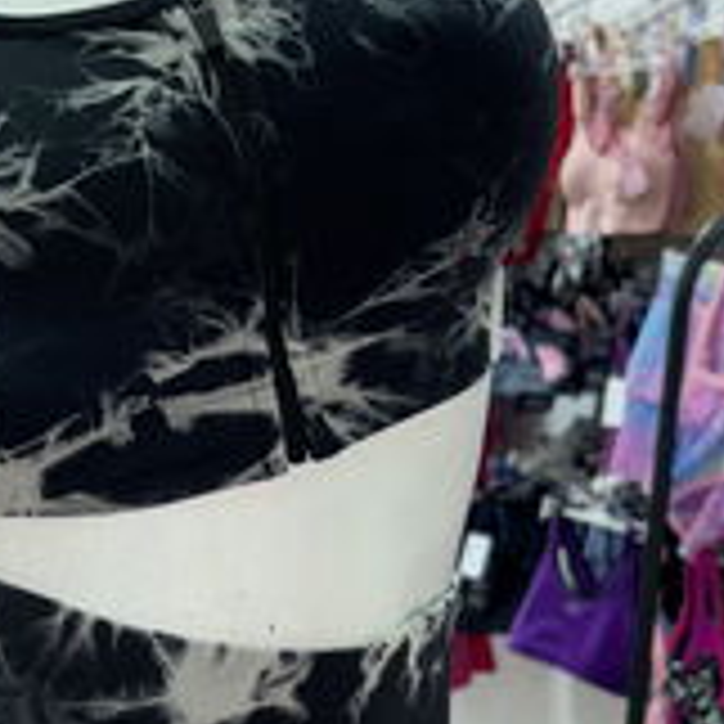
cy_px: 456
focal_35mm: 76
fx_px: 1798
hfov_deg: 22.1
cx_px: 45
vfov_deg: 22.7
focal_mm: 5.96
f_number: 1.6
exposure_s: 1/46
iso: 32
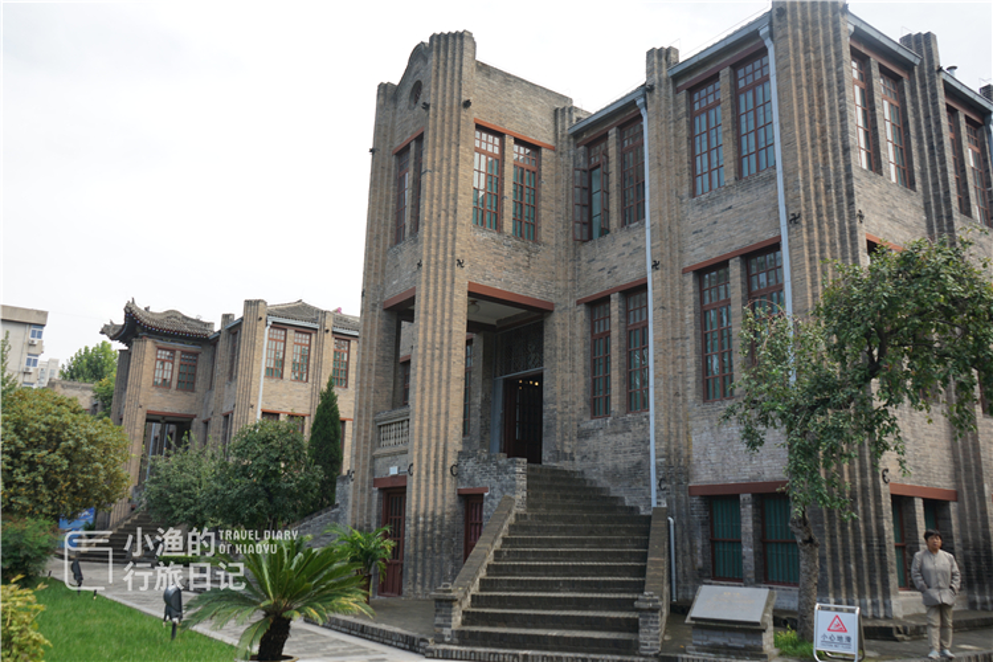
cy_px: 331
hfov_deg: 63.7
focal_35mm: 29
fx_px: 800
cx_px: 496
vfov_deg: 45.0
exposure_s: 1/100
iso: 100
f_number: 7.1
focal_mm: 29
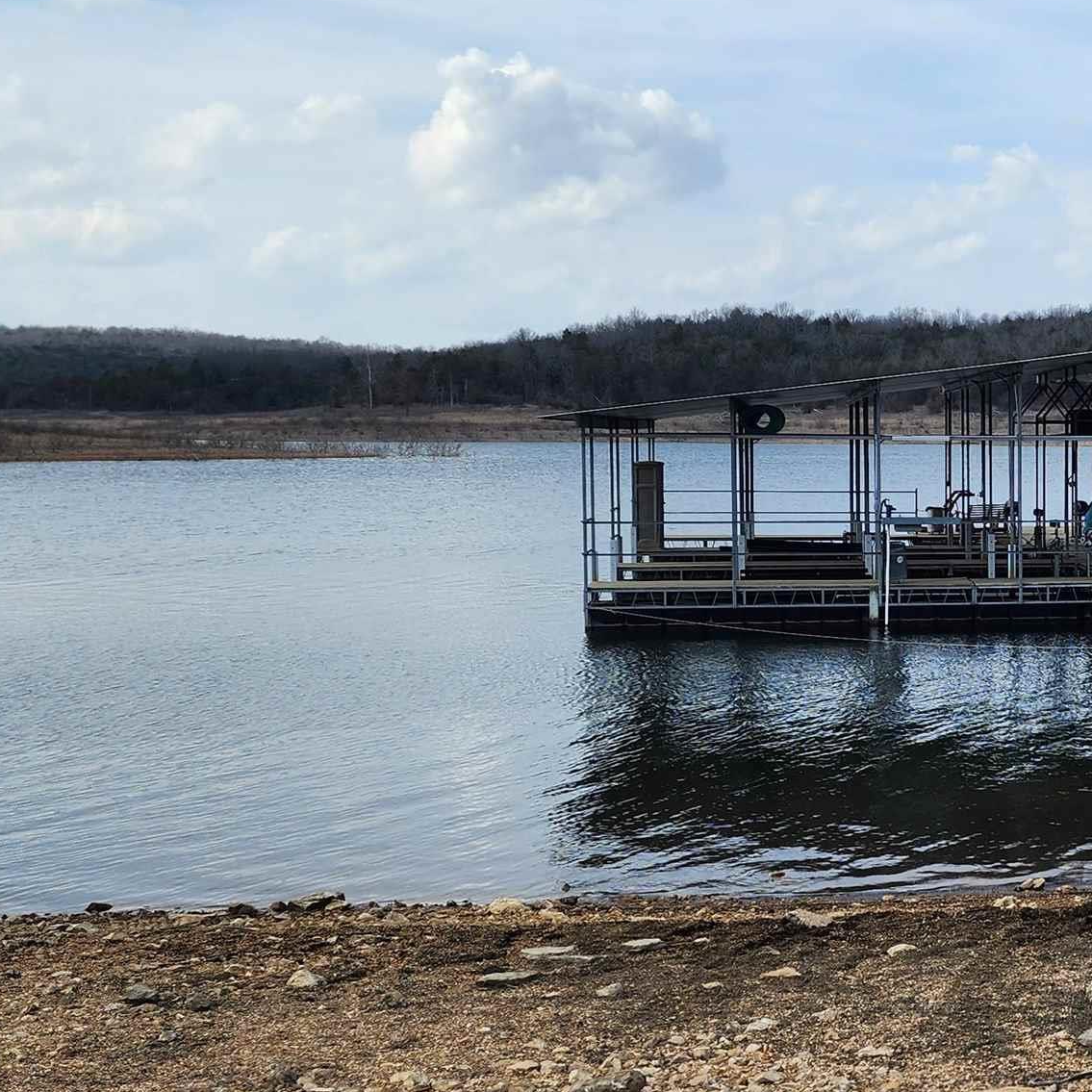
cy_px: 524
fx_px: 1963
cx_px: 1161
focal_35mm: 55
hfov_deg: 28.6
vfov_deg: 31.1
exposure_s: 1/1038
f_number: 1.8
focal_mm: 6.4
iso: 12
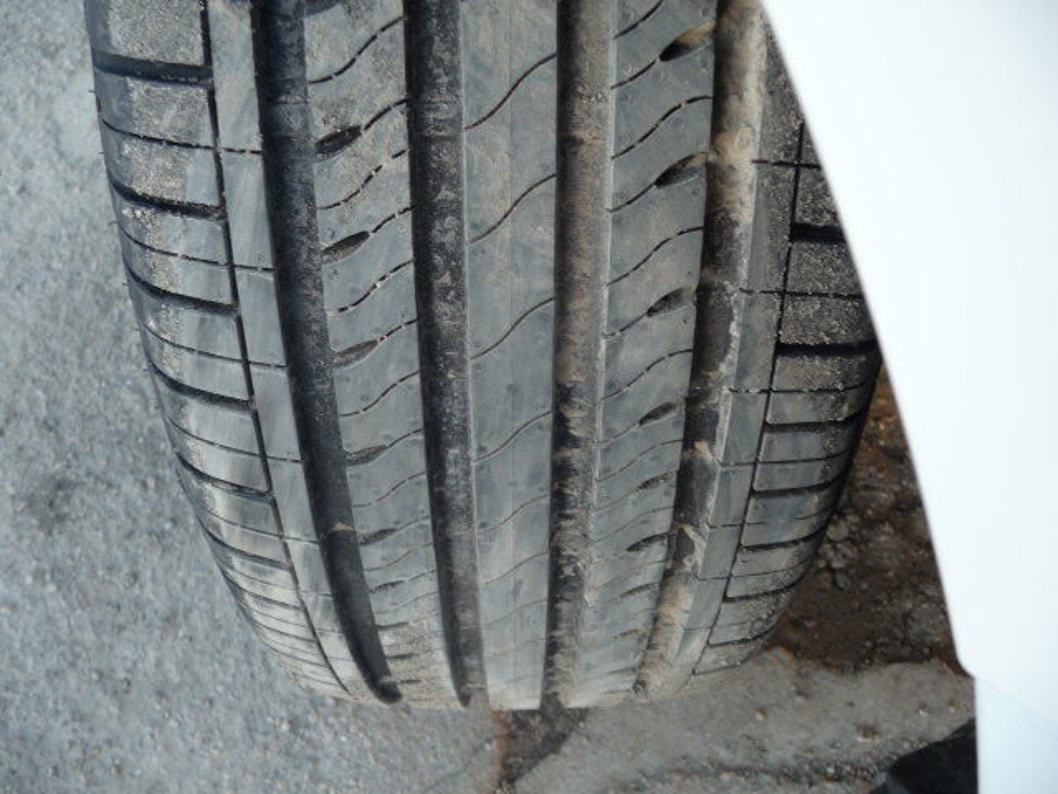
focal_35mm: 28
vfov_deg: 49.7
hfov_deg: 63.4
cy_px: 397
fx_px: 856
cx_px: 529
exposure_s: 1/40
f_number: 3.3
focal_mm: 4.7
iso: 100
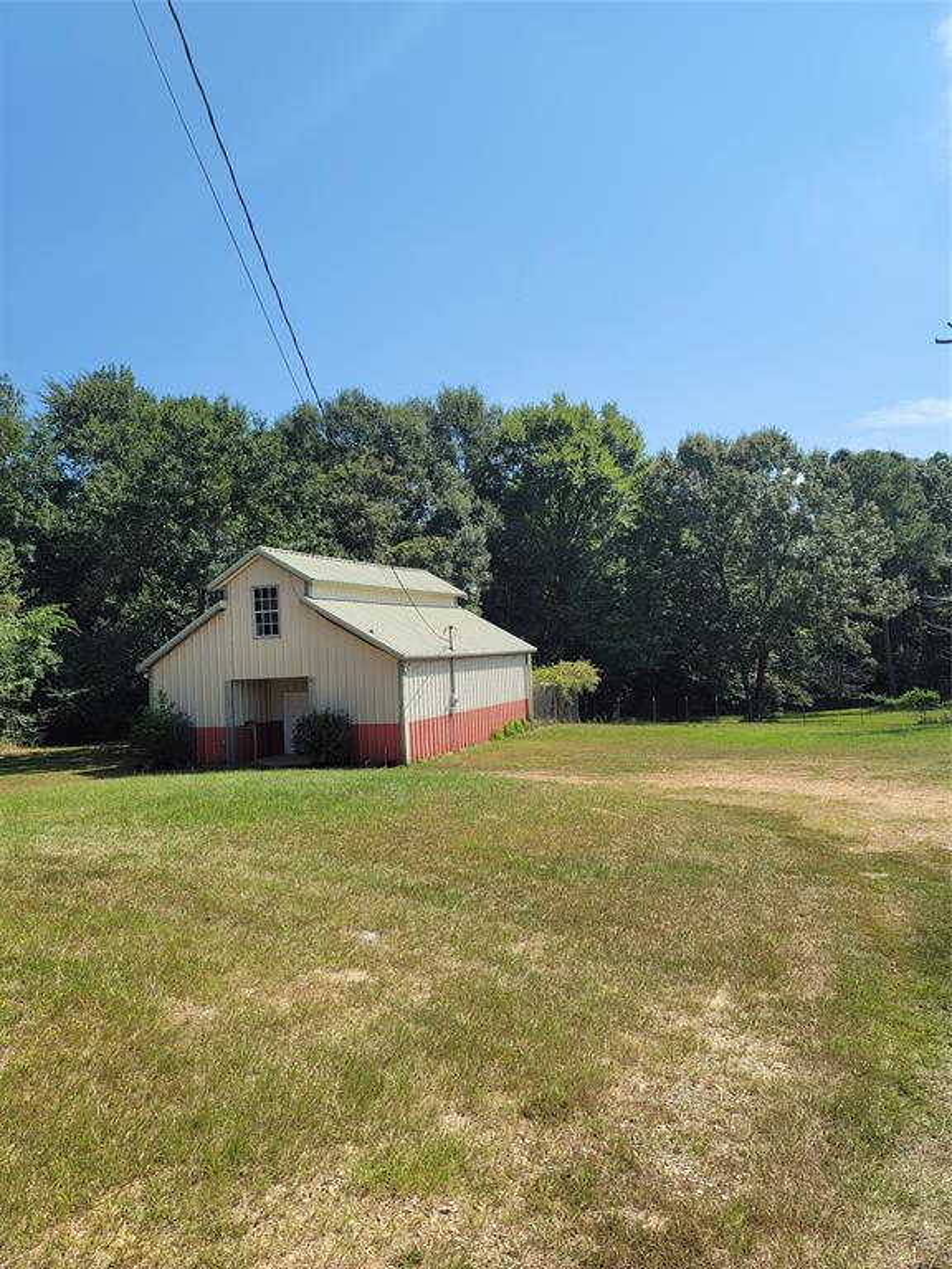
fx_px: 917
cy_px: 634
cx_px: 476
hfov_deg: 54.9
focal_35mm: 25
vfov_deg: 69.4
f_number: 1.8
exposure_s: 1/988
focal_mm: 7
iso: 20
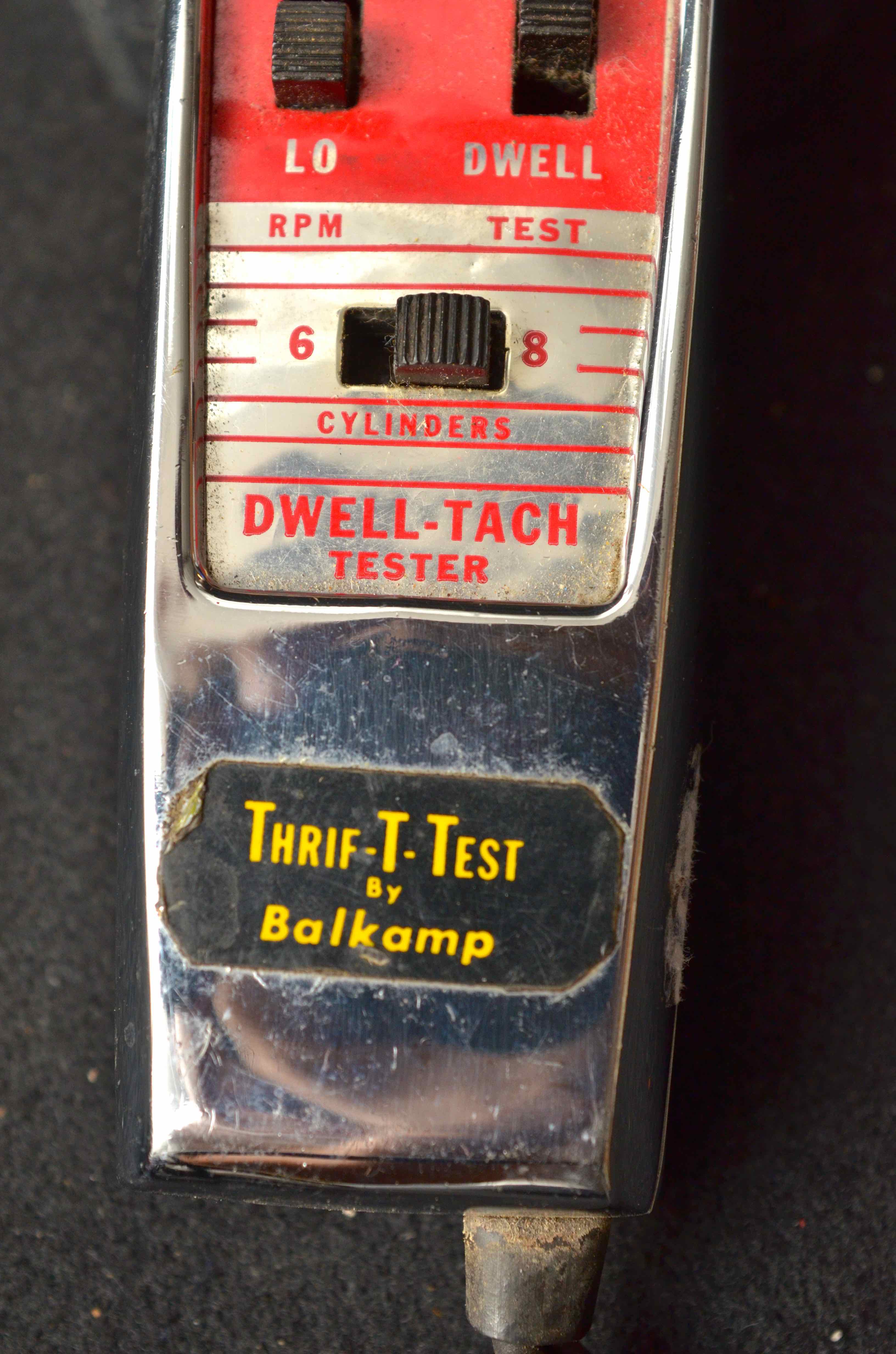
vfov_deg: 46.5
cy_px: 677
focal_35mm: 42
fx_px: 1575
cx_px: 448
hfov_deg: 31.8
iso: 800
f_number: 6.3
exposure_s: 1/200
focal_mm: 28
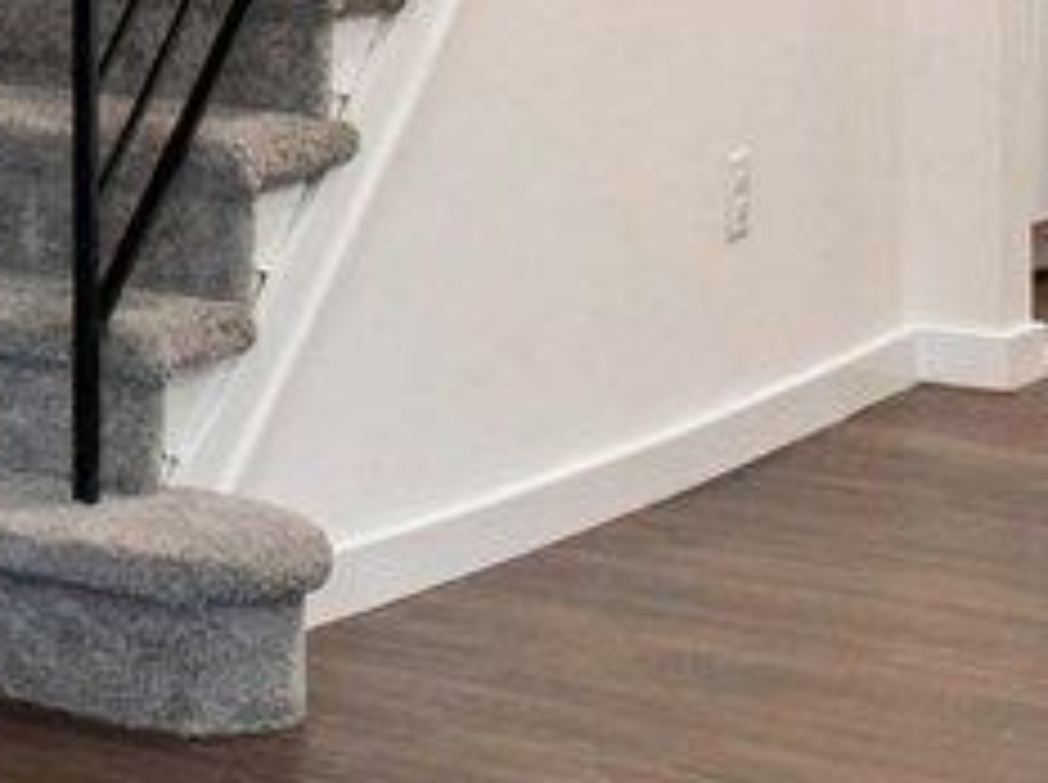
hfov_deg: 14.0
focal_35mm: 127
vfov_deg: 11.1
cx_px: -787
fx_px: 3839
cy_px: -430
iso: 250
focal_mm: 10
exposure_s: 1/7
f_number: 8
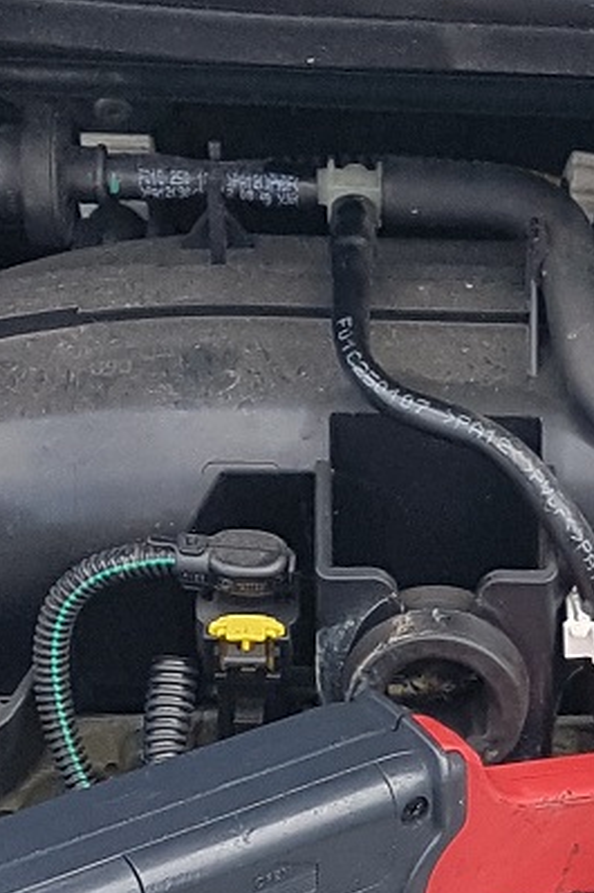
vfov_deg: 14.9
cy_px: 700
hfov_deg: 9.6
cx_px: 953
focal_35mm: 137
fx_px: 3393
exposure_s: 1/686
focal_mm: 4.2
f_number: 1.7
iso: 50
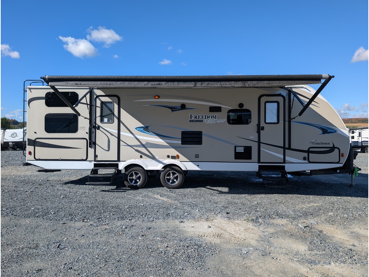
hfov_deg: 71.6
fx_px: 256
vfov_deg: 56.8
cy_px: 138
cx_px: 184
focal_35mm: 24
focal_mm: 6.9
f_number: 1.68
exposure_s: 1/1110
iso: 18
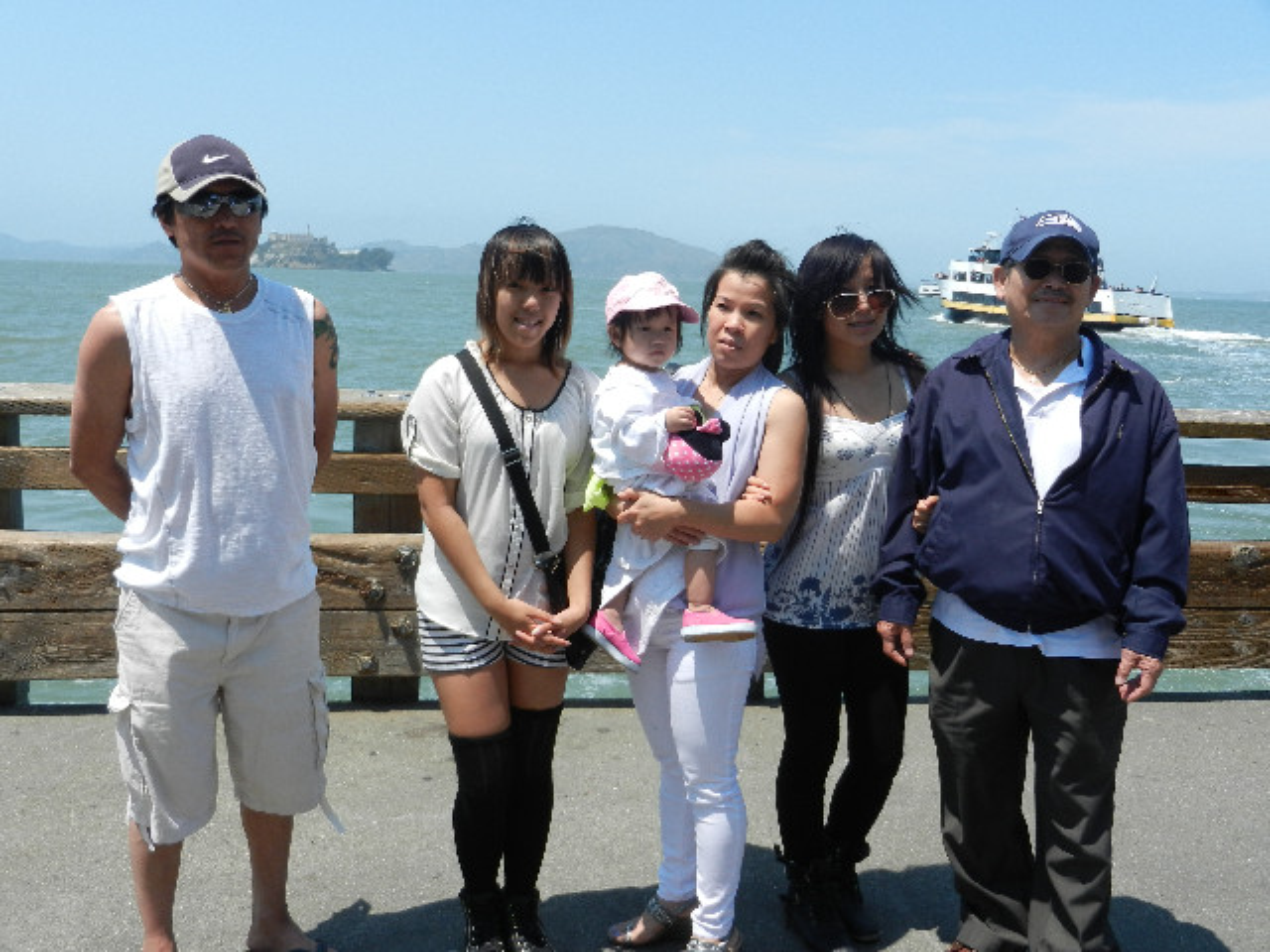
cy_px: 476
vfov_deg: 42.9
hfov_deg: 55.4
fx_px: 1211
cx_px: 635
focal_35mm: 33
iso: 160
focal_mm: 5.9
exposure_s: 1/1600
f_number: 3.8
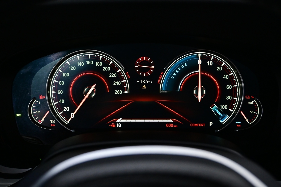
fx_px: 351
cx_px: 140
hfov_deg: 43.6
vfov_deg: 29.9
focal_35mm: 45
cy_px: 94
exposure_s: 1/25
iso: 1250
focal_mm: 30
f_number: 4.8
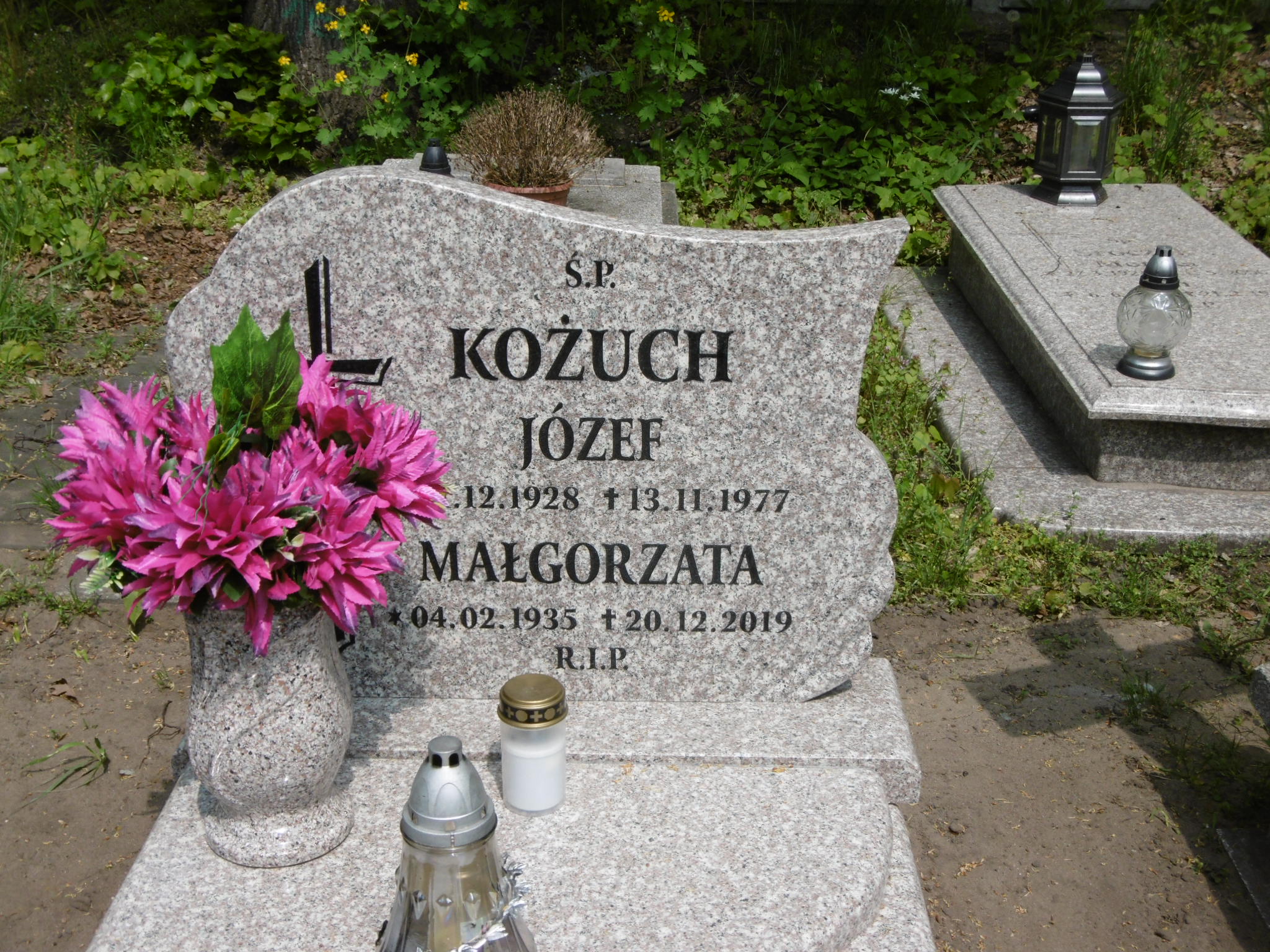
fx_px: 1578
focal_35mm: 43
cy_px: 476
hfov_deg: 43.9
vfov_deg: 33.6
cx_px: 635
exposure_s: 1/800
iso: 100
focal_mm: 7.7
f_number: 3.8
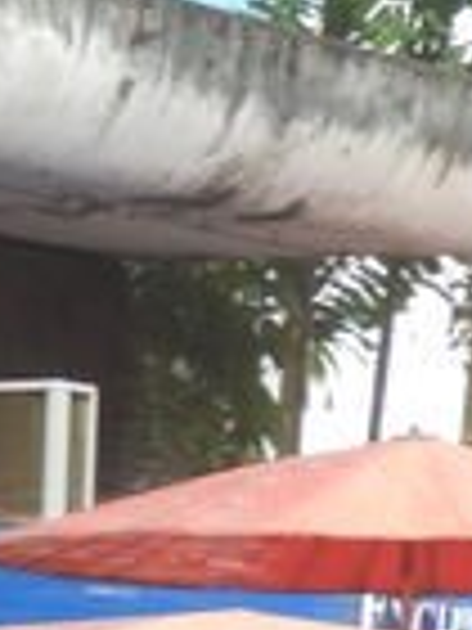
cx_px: -566
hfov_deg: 4.6
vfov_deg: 5.9
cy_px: 1629
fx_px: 5800
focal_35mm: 319
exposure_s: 1/100
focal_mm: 10.1
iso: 125
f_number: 4.4
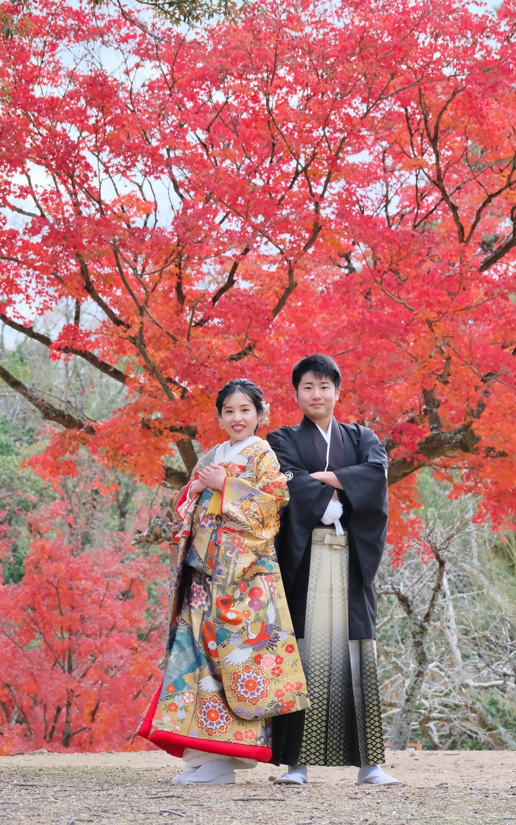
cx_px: 270
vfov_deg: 15.6
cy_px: 413
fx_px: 3015
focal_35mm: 134
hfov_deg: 9.8
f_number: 8
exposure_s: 1/100
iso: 1600
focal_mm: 87.5
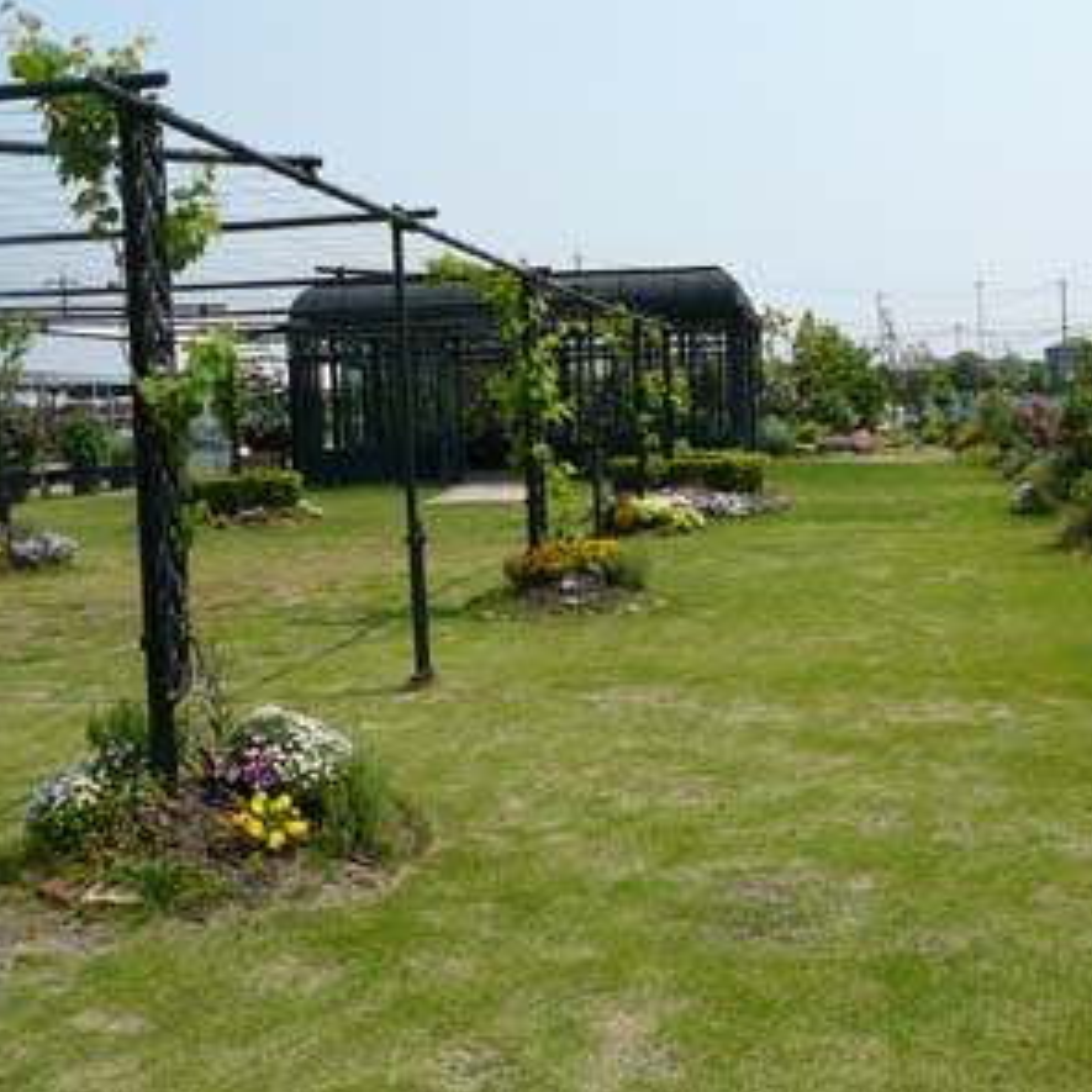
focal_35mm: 42
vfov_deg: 40.0
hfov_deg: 39.7
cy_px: 548
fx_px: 1499
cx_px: 707
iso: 80
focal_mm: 5.2
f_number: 5
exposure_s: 1/500
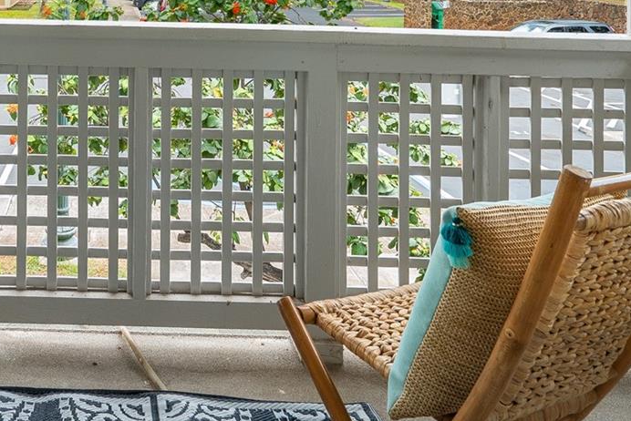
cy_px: -53
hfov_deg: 47.6
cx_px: 88
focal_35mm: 37
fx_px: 649
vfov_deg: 31.5
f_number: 9
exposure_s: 1/200
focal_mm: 16
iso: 250
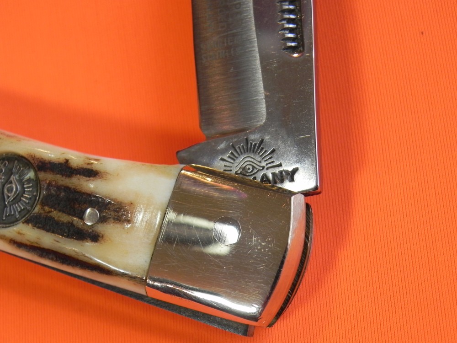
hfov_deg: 23.0
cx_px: 228
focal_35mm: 85
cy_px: 172
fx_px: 1122
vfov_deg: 17.4
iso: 160
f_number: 4
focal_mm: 15.1
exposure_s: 1/77.2
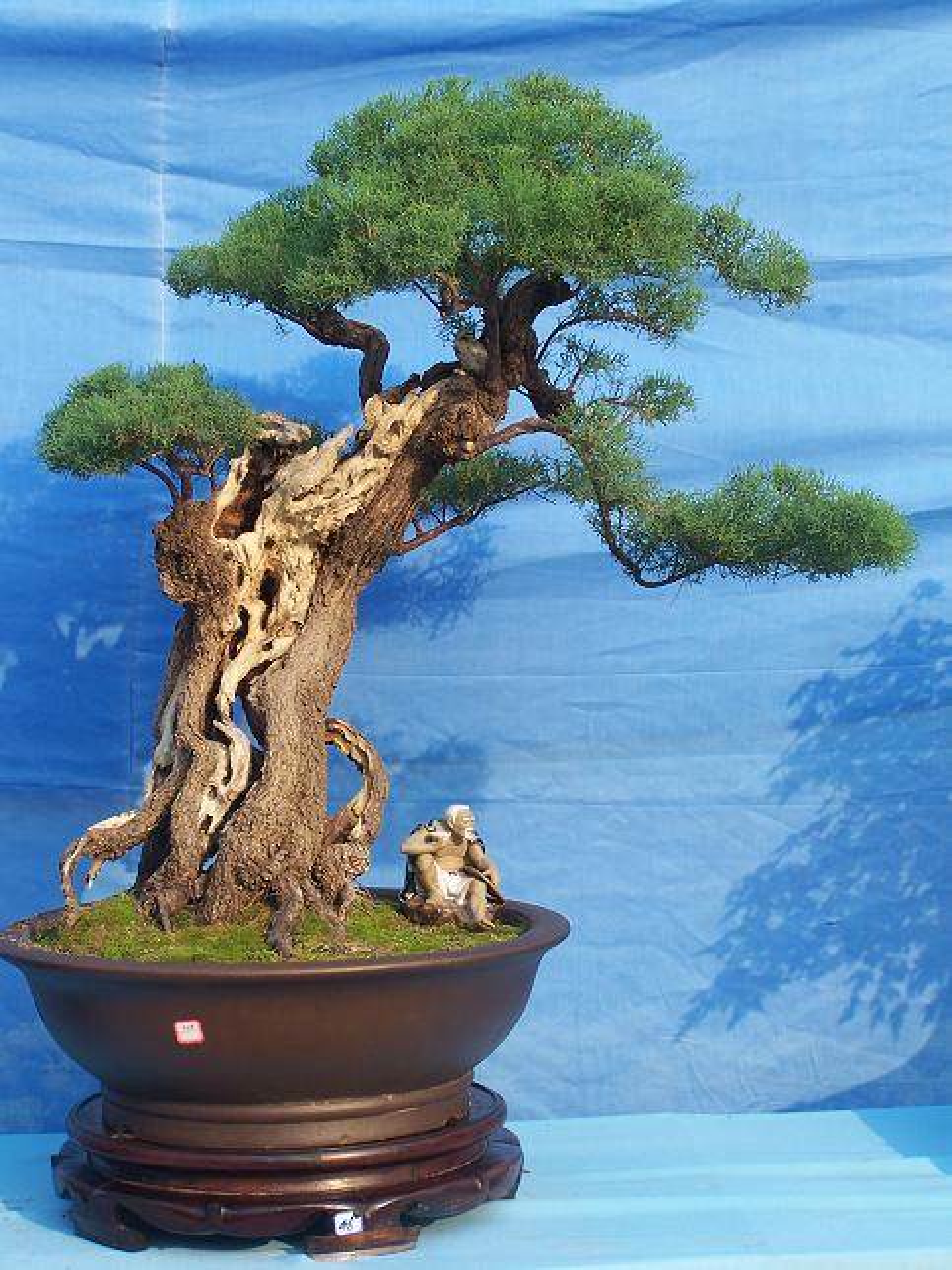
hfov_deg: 19.6
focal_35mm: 75
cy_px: 635
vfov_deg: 26.0
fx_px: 2750
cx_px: 476
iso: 80
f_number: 3.2
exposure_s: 1/320
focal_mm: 12.4
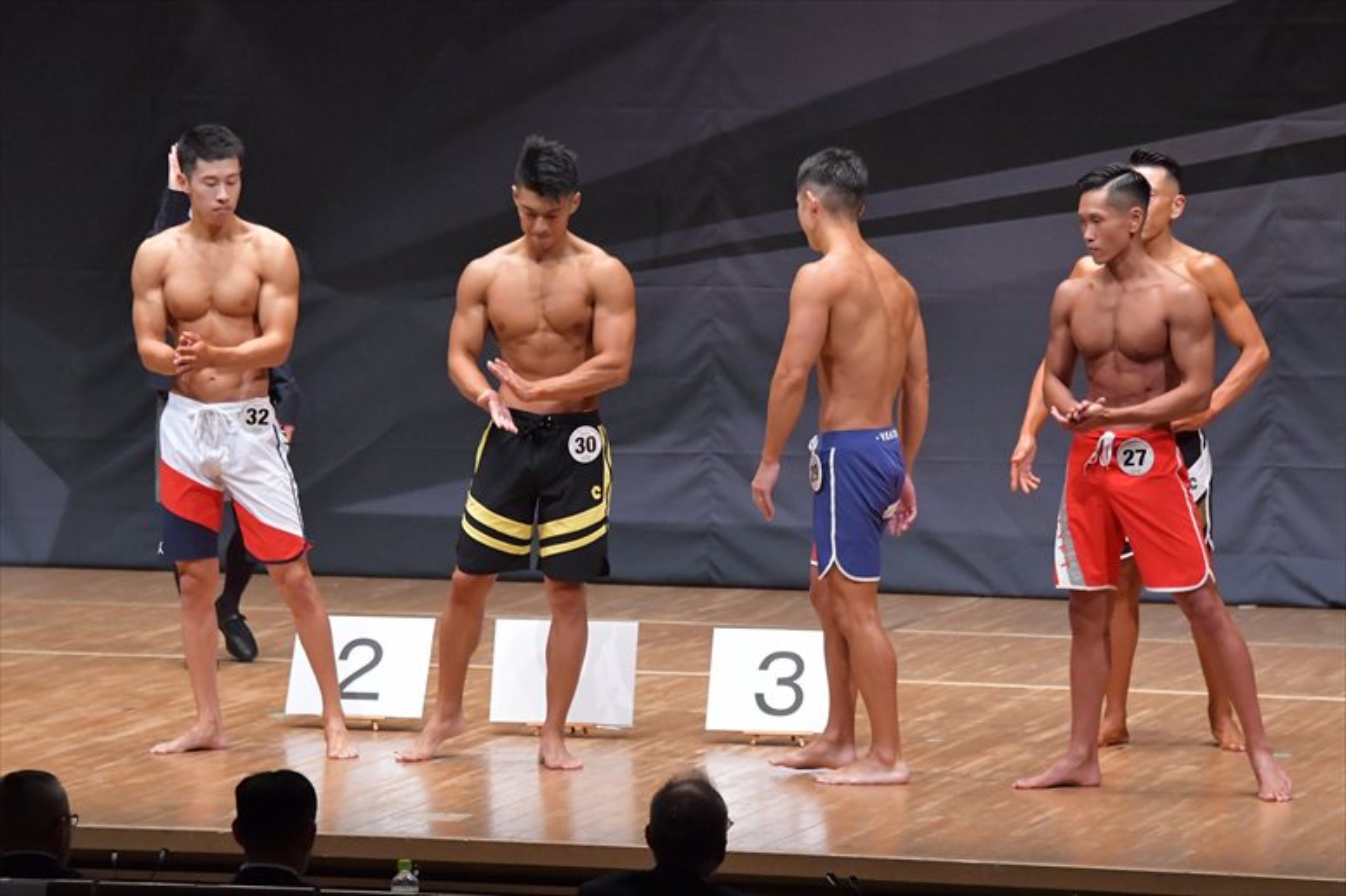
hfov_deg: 9.5
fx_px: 8110
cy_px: 448
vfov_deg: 6.3
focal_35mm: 217
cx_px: 673
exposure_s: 1/400
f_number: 5.6
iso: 8000
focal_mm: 145
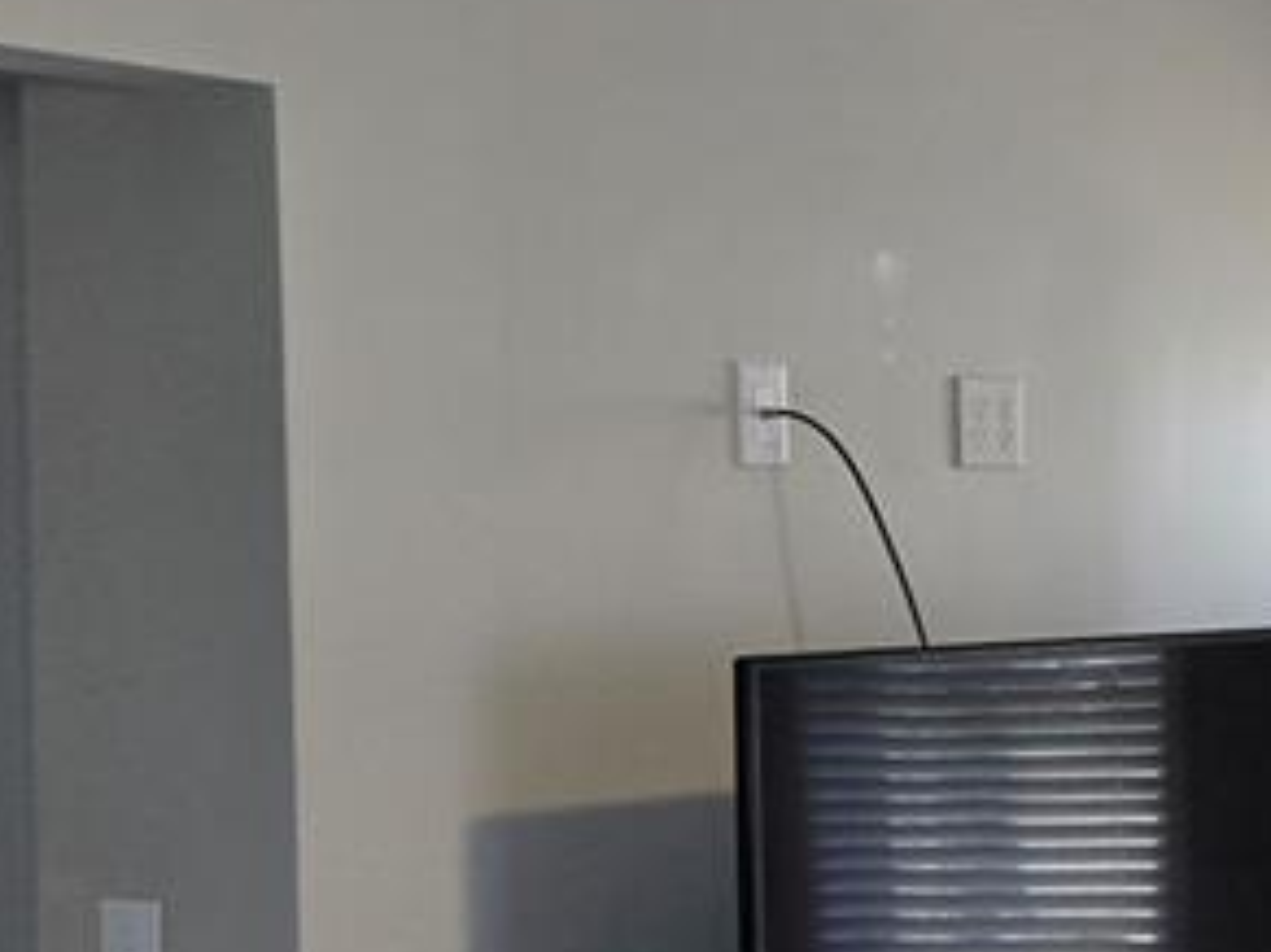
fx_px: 2973
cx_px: 1926
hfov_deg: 20.5
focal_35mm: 81
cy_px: 633
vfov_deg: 18.1
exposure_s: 1/120
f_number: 1.8
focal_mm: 5.4
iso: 100
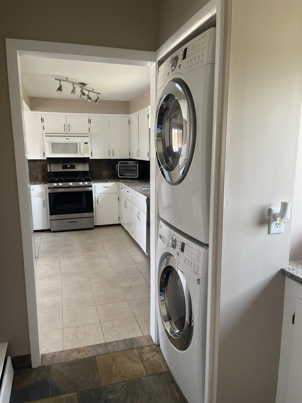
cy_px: 202
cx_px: 151
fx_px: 291
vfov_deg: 69.4
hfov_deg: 54.9
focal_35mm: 25
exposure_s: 1/103
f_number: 1.6
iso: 125
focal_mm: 5.1
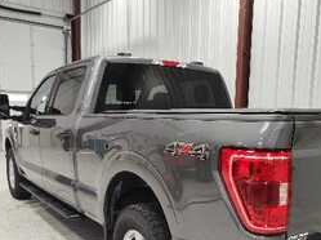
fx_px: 343
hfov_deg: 49.3
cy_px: 168
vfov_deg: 38.0
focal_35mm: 37
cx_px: 215
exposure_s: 1/120
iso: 153
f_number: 1.8
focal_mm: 5.56
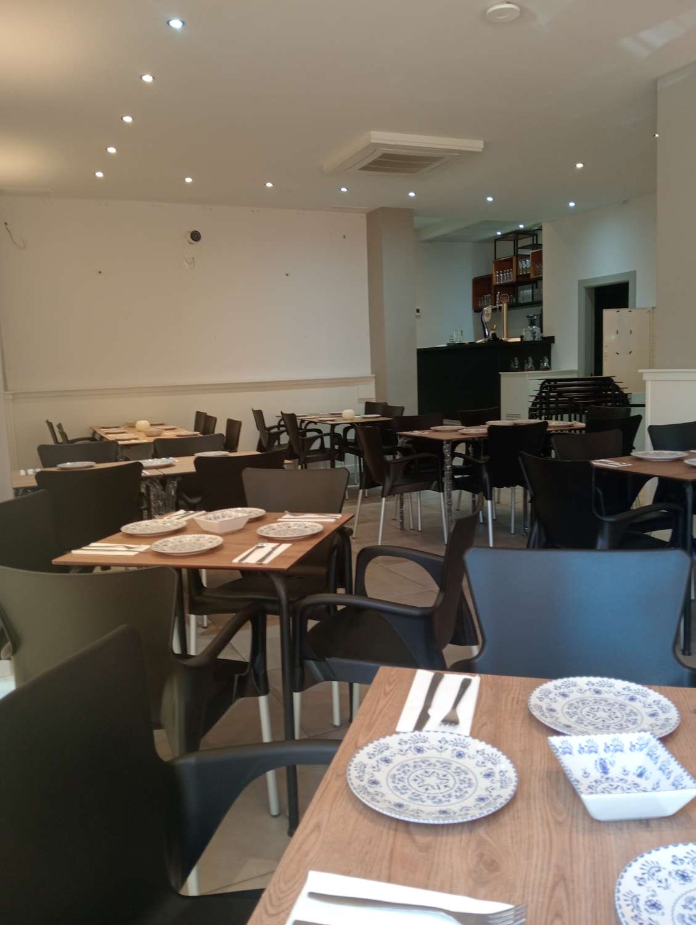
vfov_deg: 63.4
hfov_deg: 49.8
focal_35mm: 28
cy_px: 462
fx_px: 749
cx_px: 348
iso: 290
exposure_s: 1/33.3
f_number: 1.8
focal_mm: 3.98
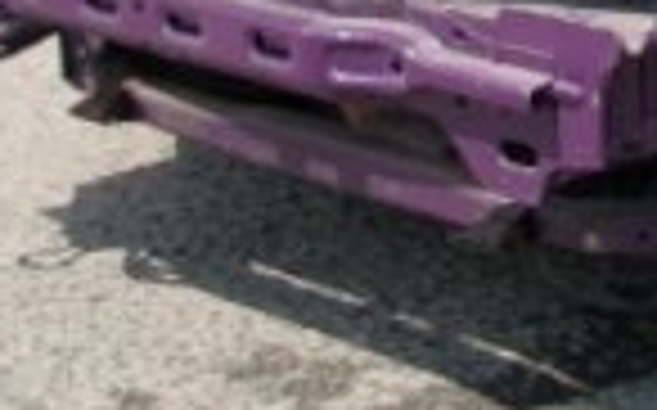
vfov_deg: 6.1
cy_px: -451
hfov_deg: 9.7
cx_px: 1022
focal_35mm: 208
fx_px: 3726
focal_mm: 31
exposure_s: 1/800
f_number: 4.5
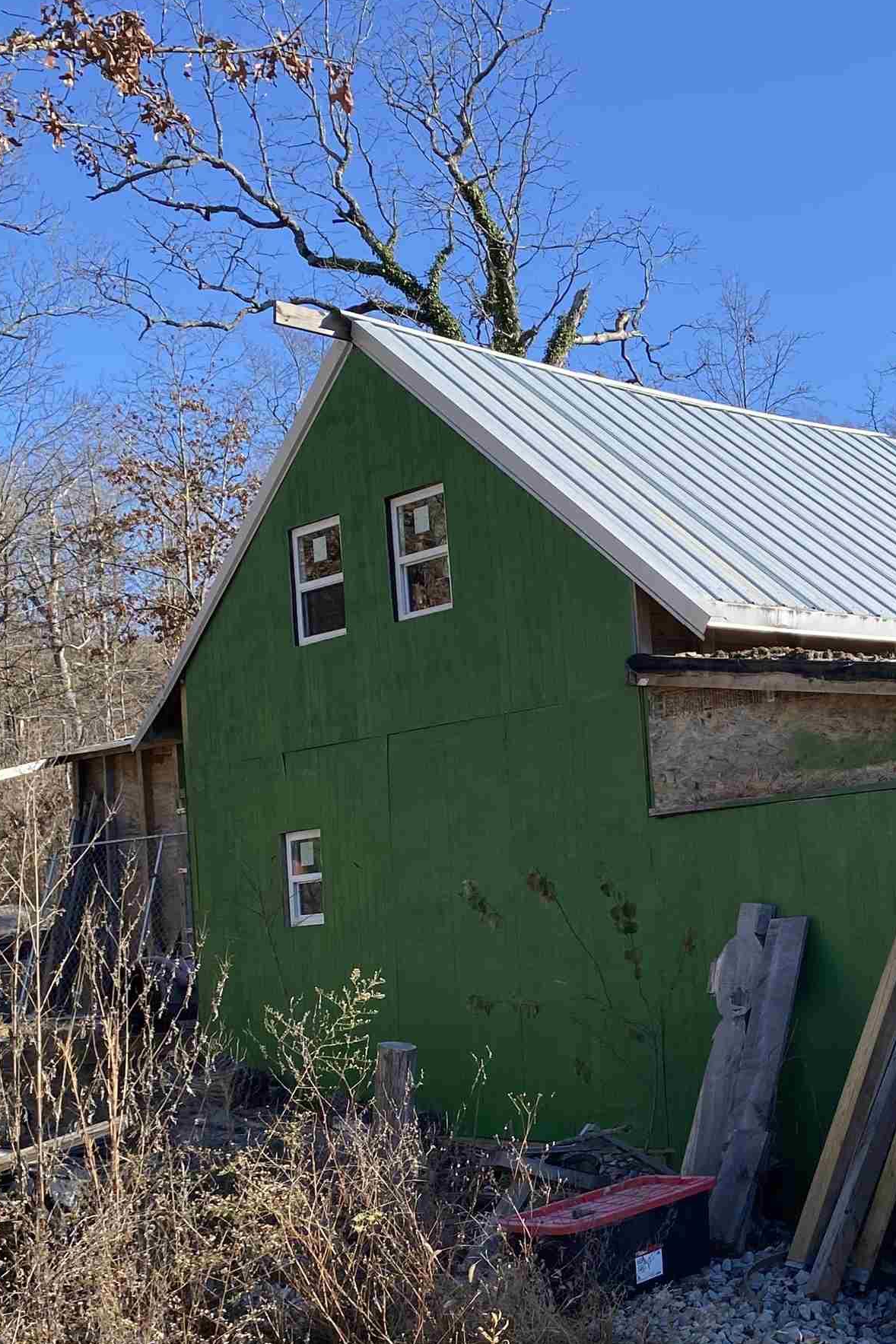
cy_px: 830
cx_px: 990
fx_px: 1755
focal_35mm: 47
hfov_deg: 26.4
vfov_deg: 41.6
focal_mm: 4.25
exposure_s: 1/1182
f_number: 1.8
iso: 32
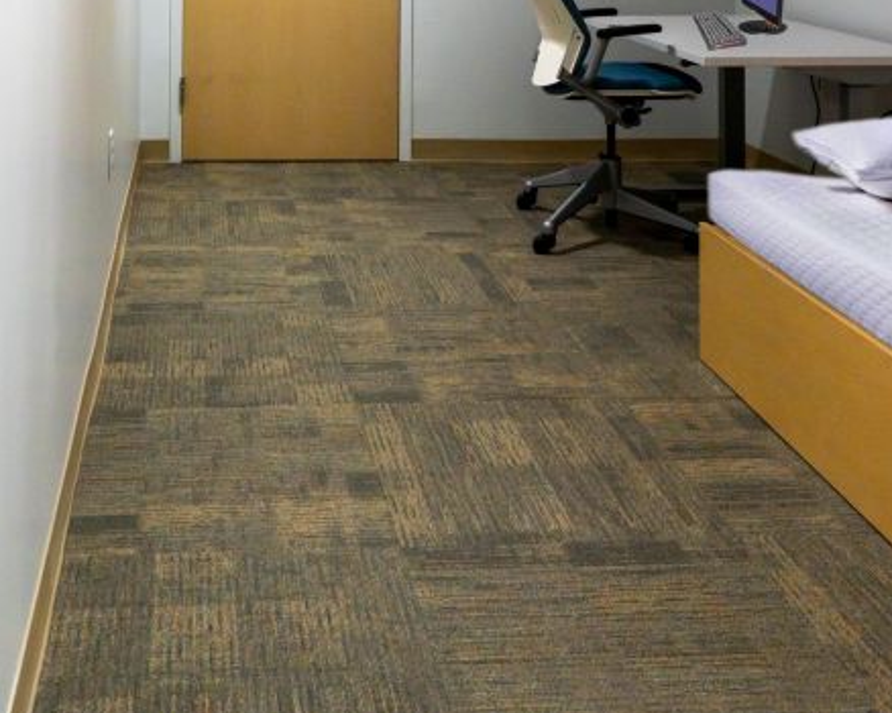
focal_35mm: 45
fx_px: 1187
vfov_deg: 33.0
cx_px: 714
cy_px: 210
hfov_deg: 39.5
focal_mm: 28
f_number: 6.3
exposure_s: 1/100
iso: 400
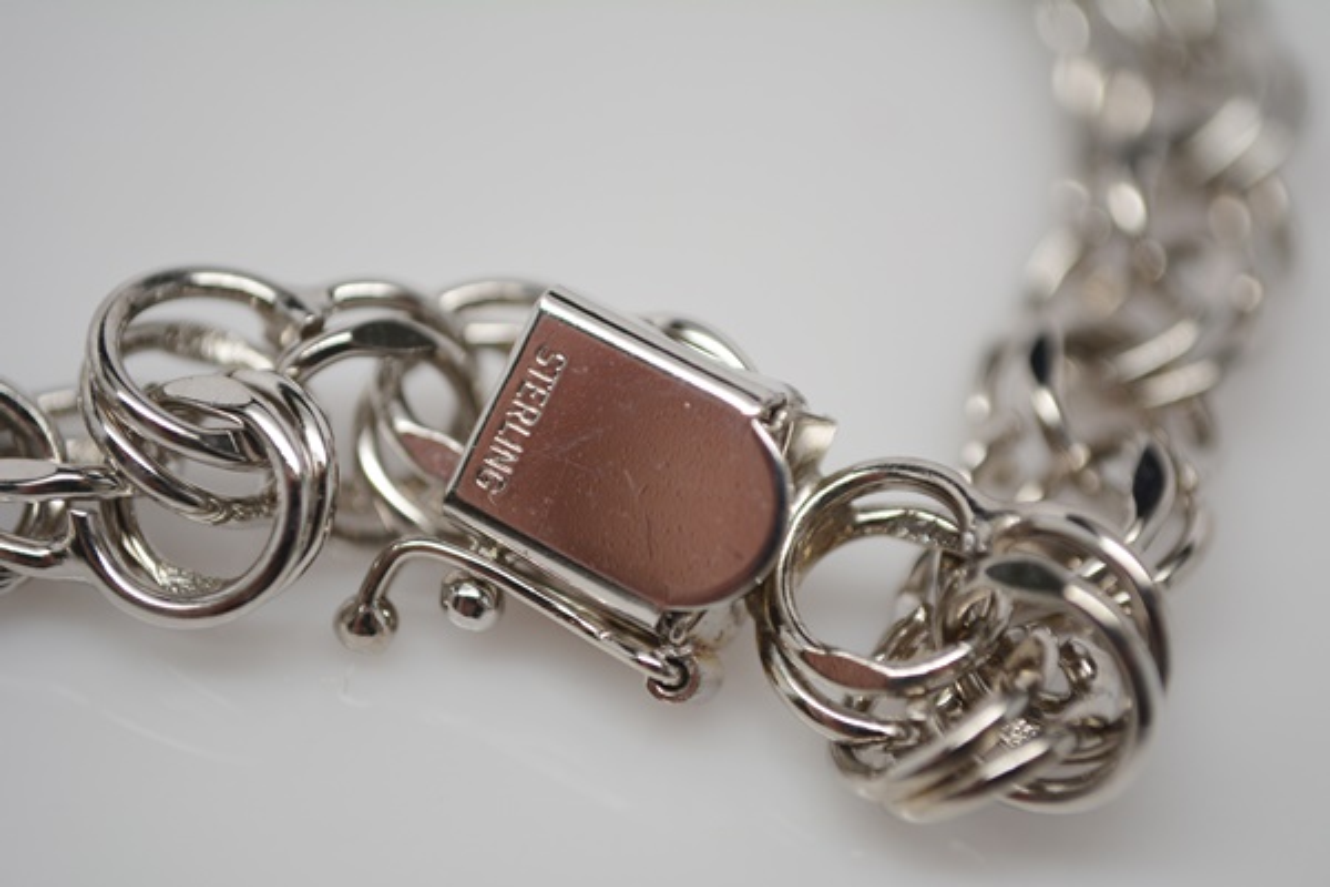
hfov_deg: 24.6
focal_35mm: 82
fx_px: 3048
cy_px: 444
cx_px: 665
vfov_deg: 16.6
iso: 450
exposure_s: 1/60
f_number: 5.6
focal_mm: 55
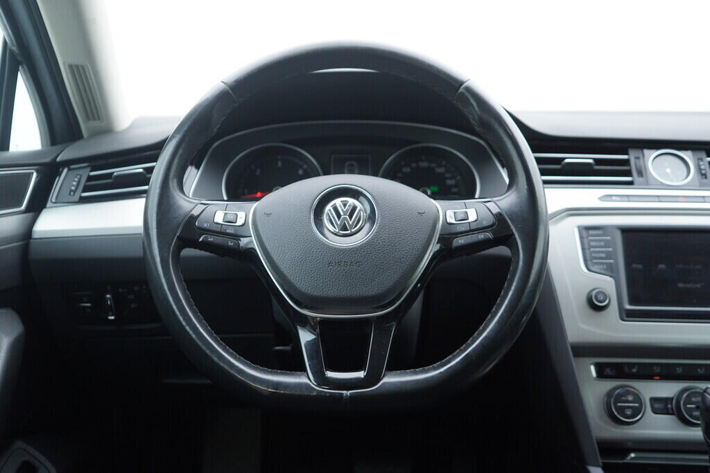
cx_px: 355
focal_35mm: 36
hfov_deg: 53.1
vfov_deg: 36.9
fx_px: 710
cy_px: 236
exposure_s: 1/40
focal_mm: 24
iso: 200
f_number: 2.8
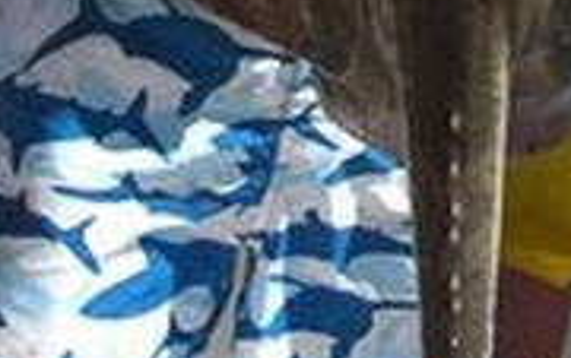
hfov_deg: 14.4
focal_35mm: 141
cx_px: 639
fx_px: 2197
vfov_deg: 8.4
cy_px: -573
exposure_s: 1/640
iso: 80
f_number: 4
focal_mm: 7.9
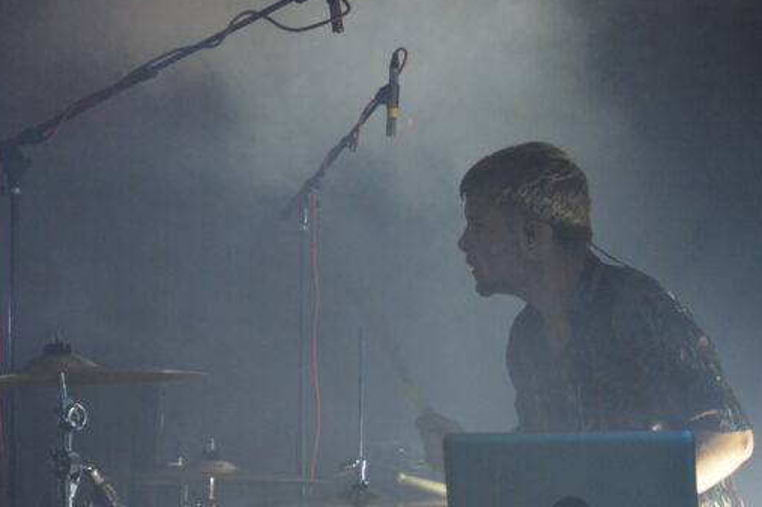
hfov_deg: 22.6
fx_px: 1903
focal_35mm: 90
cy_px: 246
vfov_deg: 15.2
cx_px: 425
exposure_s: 1/60
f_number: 5.6
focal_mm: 52
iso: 3200
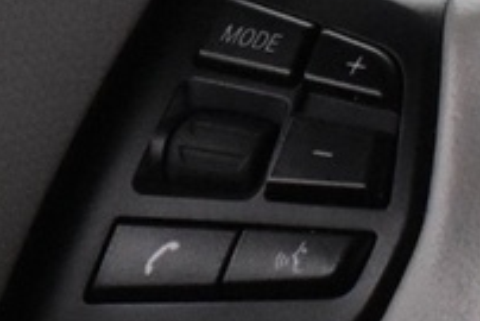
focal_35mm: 373
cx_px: -274
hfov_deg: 5.5
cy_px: 124
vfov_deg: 3.7
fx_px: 4977
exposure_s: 1/80
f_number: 4.5
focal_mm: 31
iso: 3200
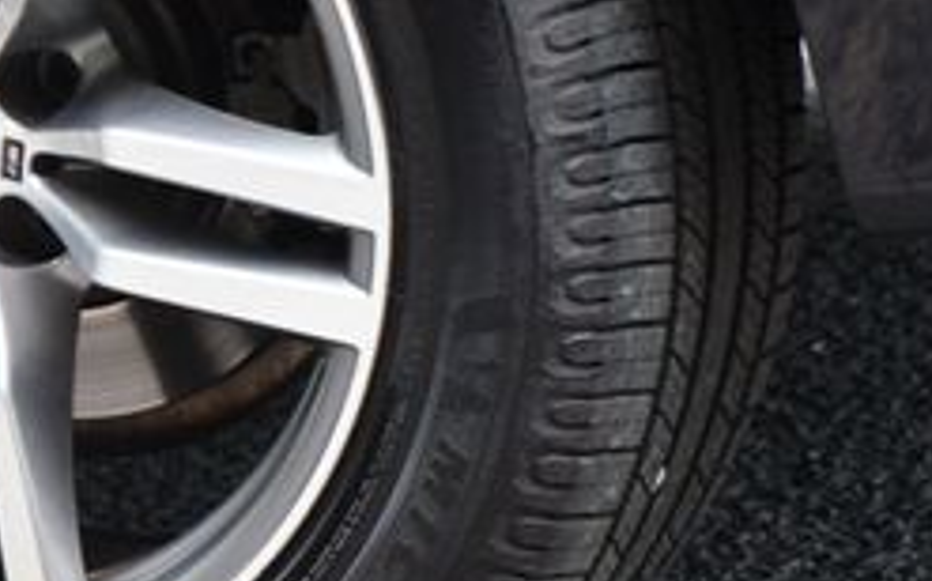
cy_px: 166
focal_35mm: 388
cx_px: 11
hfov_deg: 5.4
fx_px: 9848
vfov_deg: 3.4
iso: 1250
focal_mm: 98
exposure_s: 1/125
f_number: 4.8
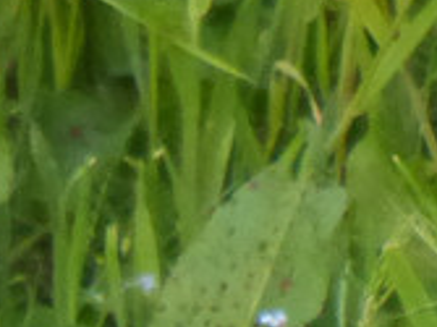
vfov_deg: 0.5
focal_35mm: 3062
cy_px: 508
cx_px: -506
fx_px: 38628
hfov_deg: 0.6
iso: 1000
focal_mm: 77.3
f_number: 6
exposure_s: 1/250
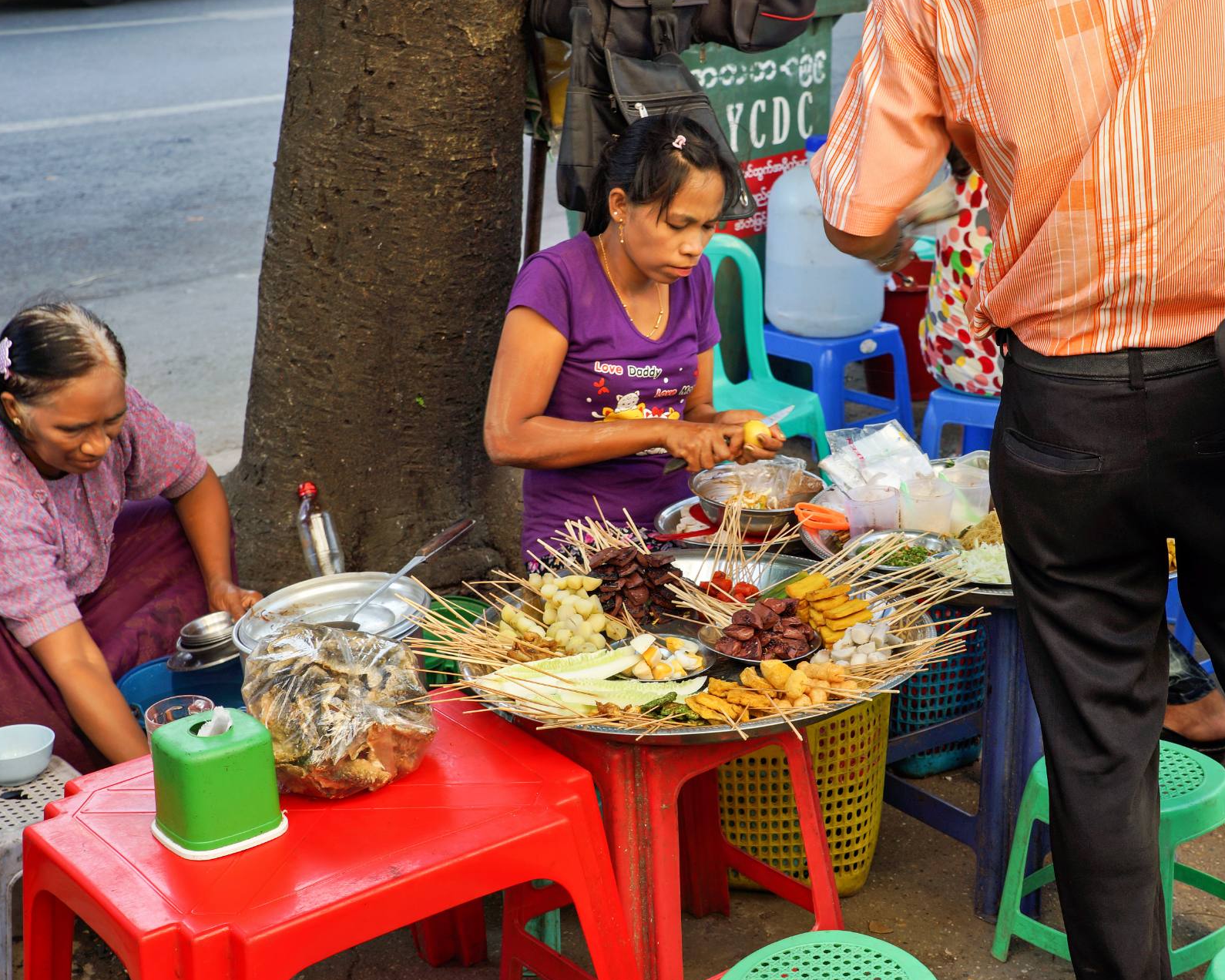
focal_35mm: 68
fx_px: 2465
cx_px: 721
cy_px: 491
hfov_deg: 27.9
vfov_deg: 22.5
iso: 100
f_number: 8
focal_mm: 60
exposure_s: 1/50
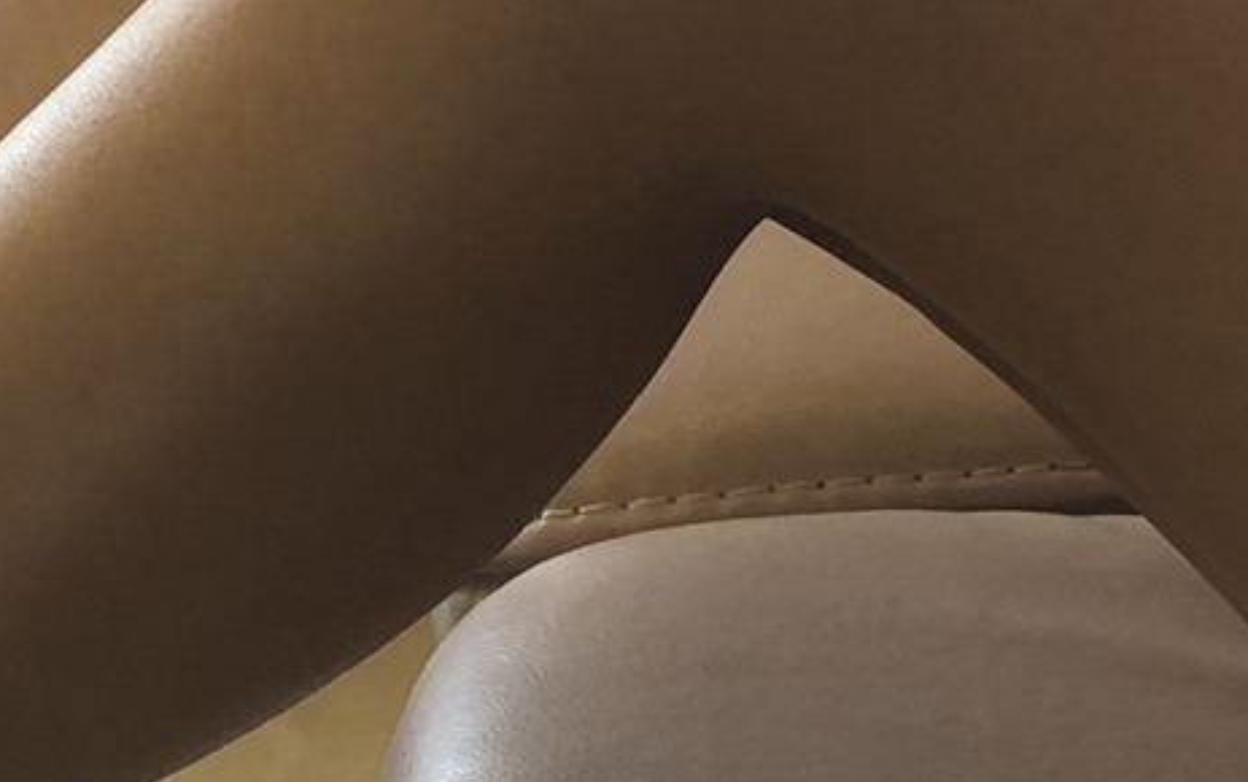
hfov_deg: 16.8
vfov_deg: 10.4
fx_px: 4186
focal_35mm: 123
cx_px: 202
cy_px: -305
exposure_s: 1/40
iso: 25
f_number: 1.8
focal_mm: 3.99
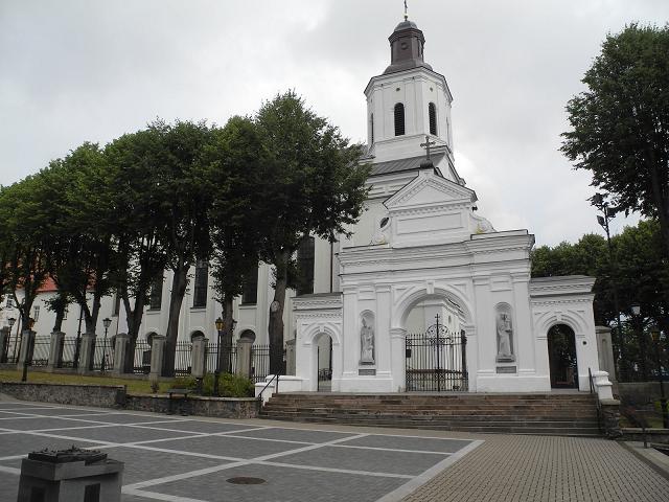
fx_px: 541
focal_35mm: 28
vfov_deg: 49.7
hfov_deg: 63.4
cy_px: 251
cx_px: 334
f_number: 4
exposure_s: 1/800
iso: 100
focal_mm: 6
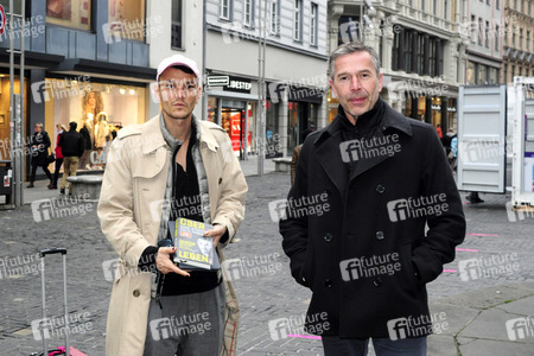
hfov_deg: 42.3
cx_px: 267
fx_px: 690
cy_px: 178
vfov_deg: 28.9
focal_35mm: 46
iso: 1000
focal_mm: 31
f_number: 7.1
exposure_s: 1/200
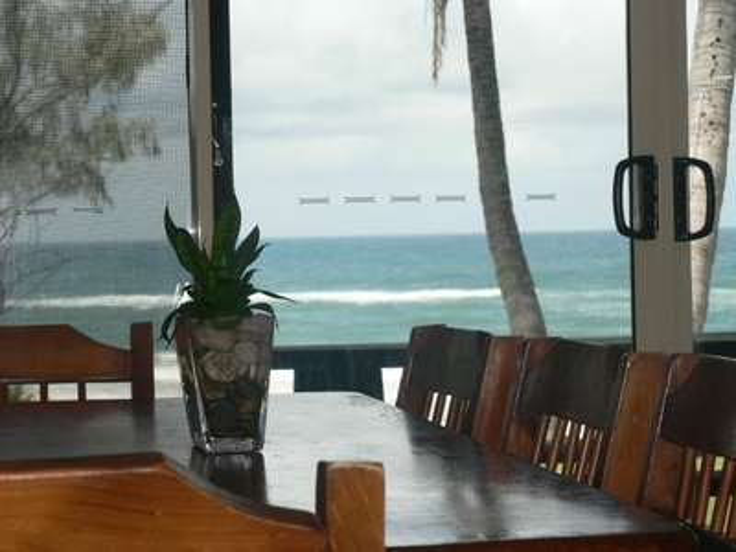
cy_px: 276
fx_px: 2530
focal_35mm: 119
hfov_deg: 16.6
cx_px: 368
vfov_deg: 12.5
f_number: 3.6
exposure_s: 1/800
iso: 100
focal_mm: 19.9
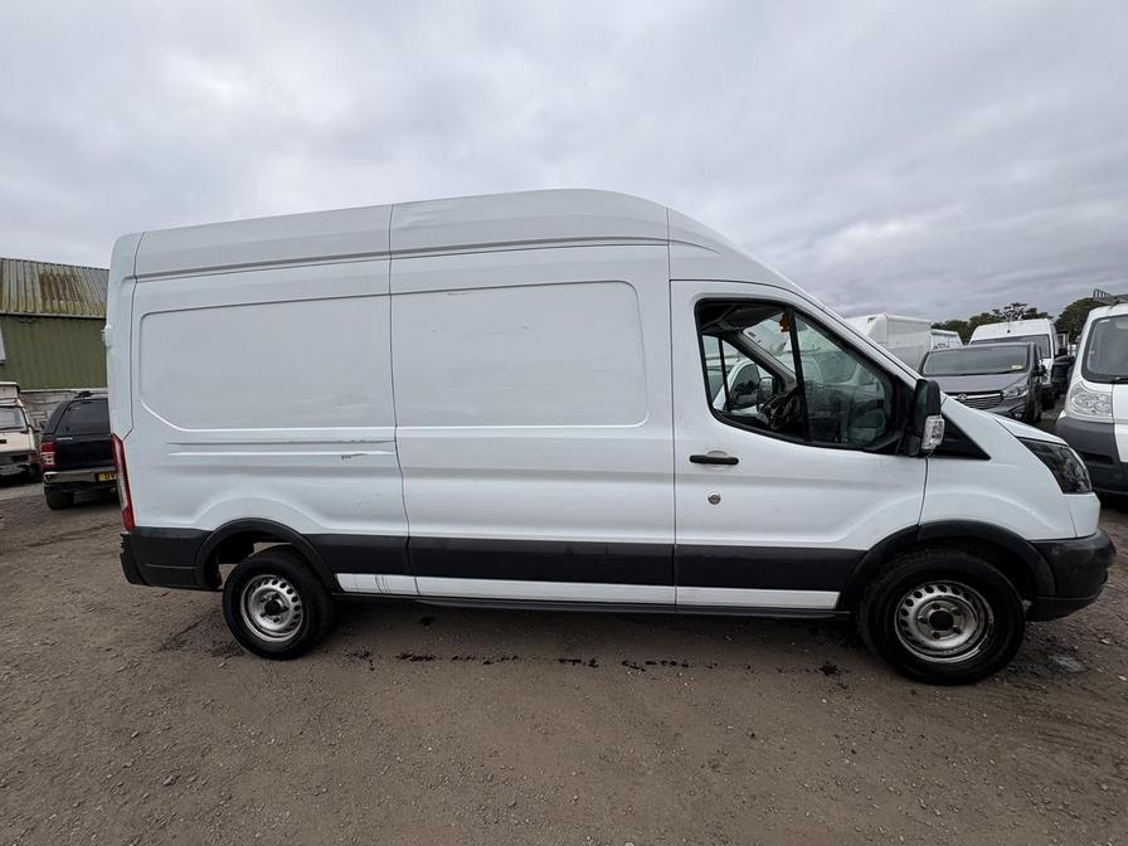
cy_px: 423
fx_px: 456
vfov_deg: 85.7
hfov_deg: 102.1
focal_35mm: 14
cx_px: 564
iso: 40
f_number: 2.2
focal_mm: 2.22
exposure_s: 1/664
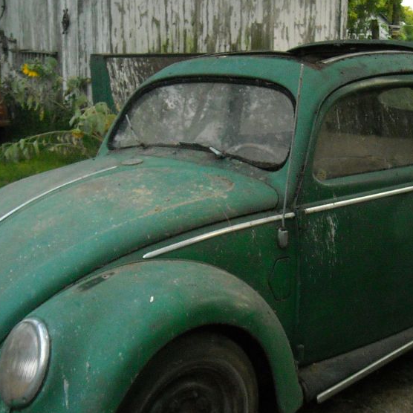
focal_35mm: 57
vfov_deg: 30.0
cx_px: 203
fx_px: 769
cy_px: 242
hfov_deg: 30.0
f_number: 2.8
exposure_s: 1/250
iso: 565
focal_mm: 5.7
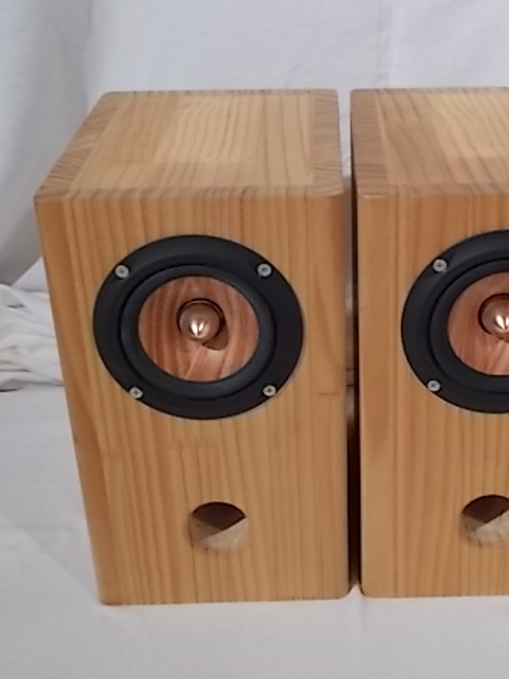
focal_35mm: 53
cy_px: 337
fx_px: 1040
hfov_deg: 27.3
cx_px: 360
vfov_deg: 36.2
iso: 200
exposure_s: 1/3
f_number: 3.9
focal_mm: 6.9
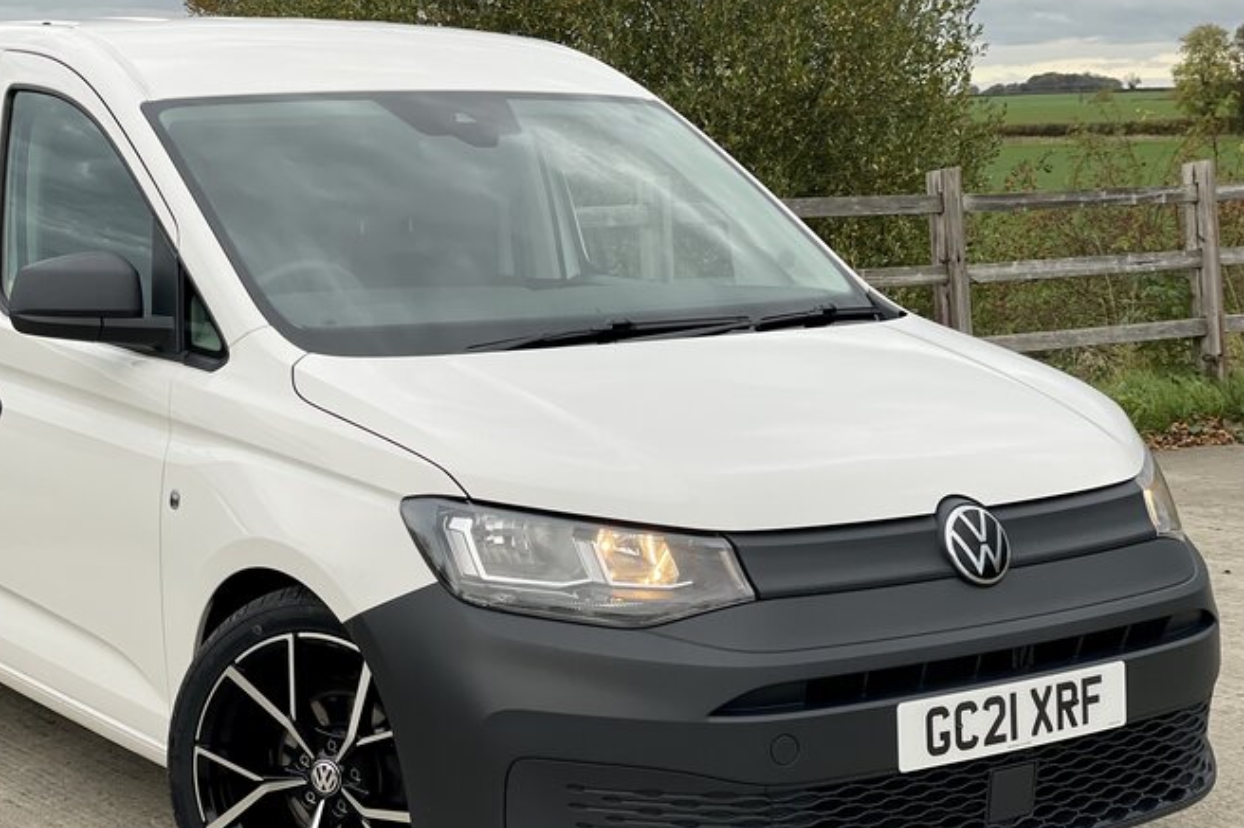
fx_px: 2280
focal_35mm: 66
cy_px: 451
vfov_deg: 20.6
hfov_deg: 30.4
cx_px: 491
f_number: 2
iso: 25
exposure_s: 1/136
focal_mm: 6
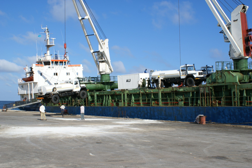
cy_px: 84
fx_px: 273
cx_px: 126
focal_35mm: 39
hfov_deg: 49.5
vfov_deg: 34.3
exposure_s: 1/200
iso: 100
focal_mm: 26
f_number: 11
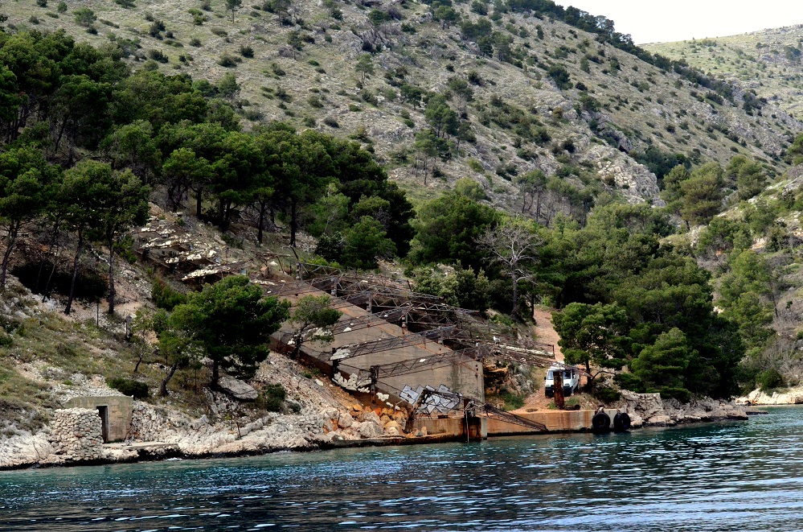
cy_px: 266
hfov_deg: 19.5
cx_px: 402
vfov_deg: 13.0
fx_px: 2337
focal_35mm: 105
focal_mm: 70
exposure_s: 1/1000
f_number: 14
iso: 3200
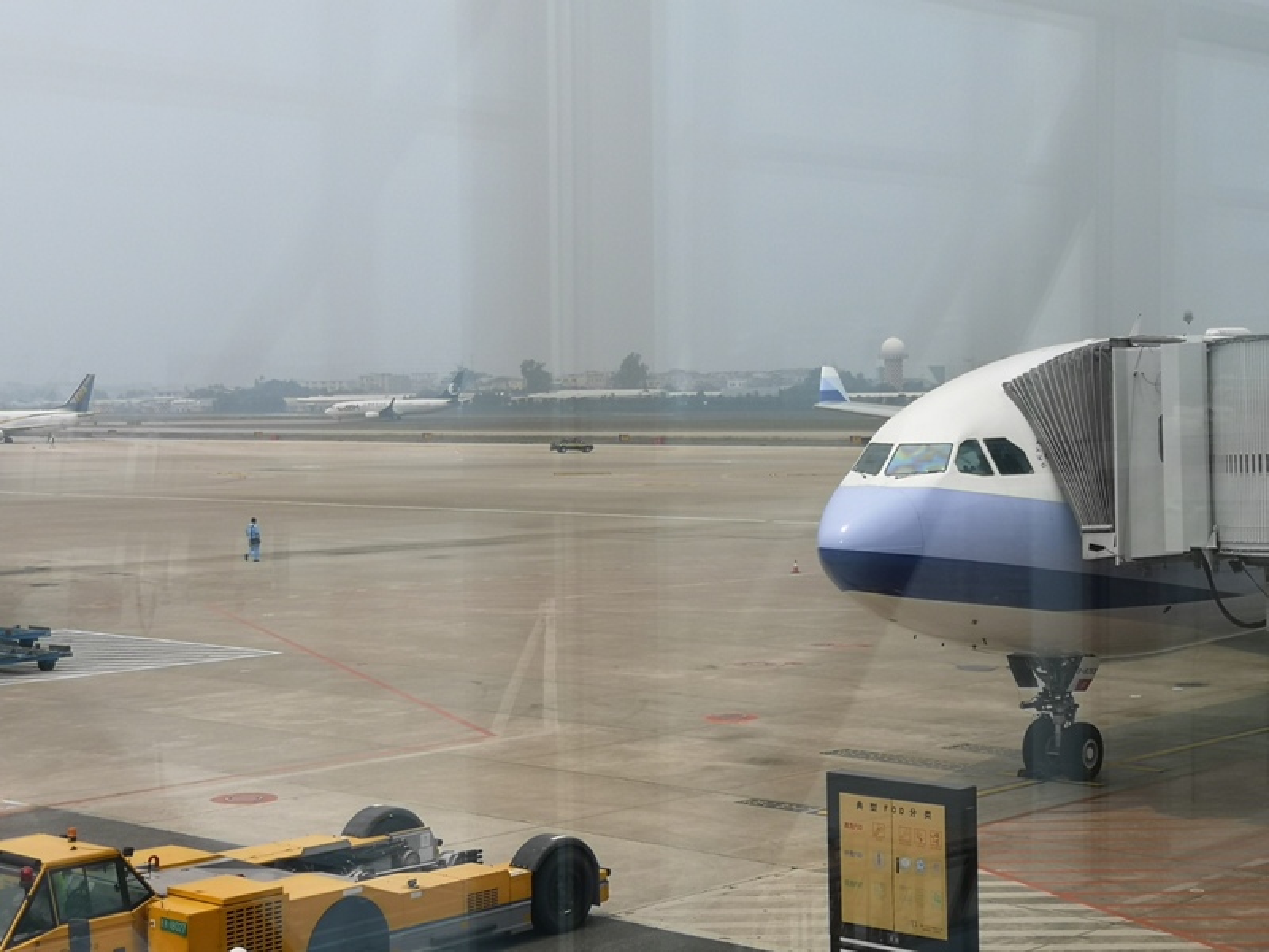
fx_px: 2273
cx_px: 634
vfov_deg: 23.7
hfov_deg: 31.2
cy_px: 476
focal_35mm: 62
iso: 50
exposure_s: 1/631
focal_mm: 3.95
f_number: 1.8
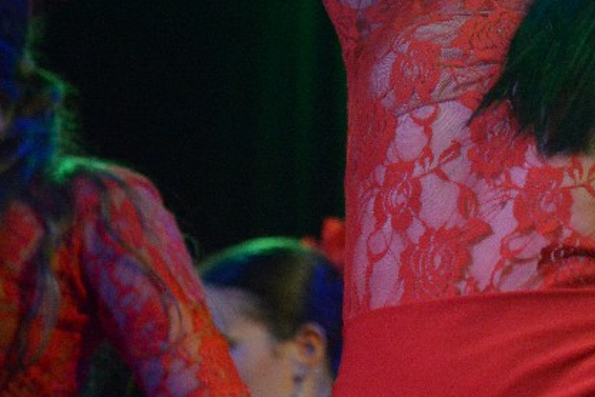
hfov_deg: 9.0
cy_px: 41
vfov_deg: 6.1
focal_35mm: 226
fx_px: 3735
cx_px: 686
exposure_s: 1/160
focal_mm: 92
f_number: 4
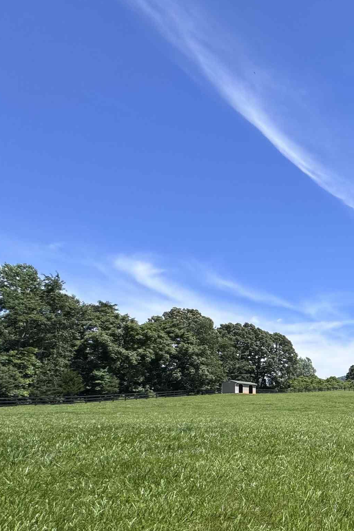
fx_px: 428
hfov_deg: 30.8
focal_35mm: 29
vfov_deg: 61.4
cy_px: 373
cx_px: 497
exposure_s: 1/1789
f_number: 2.2
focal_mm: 2.22
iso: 50
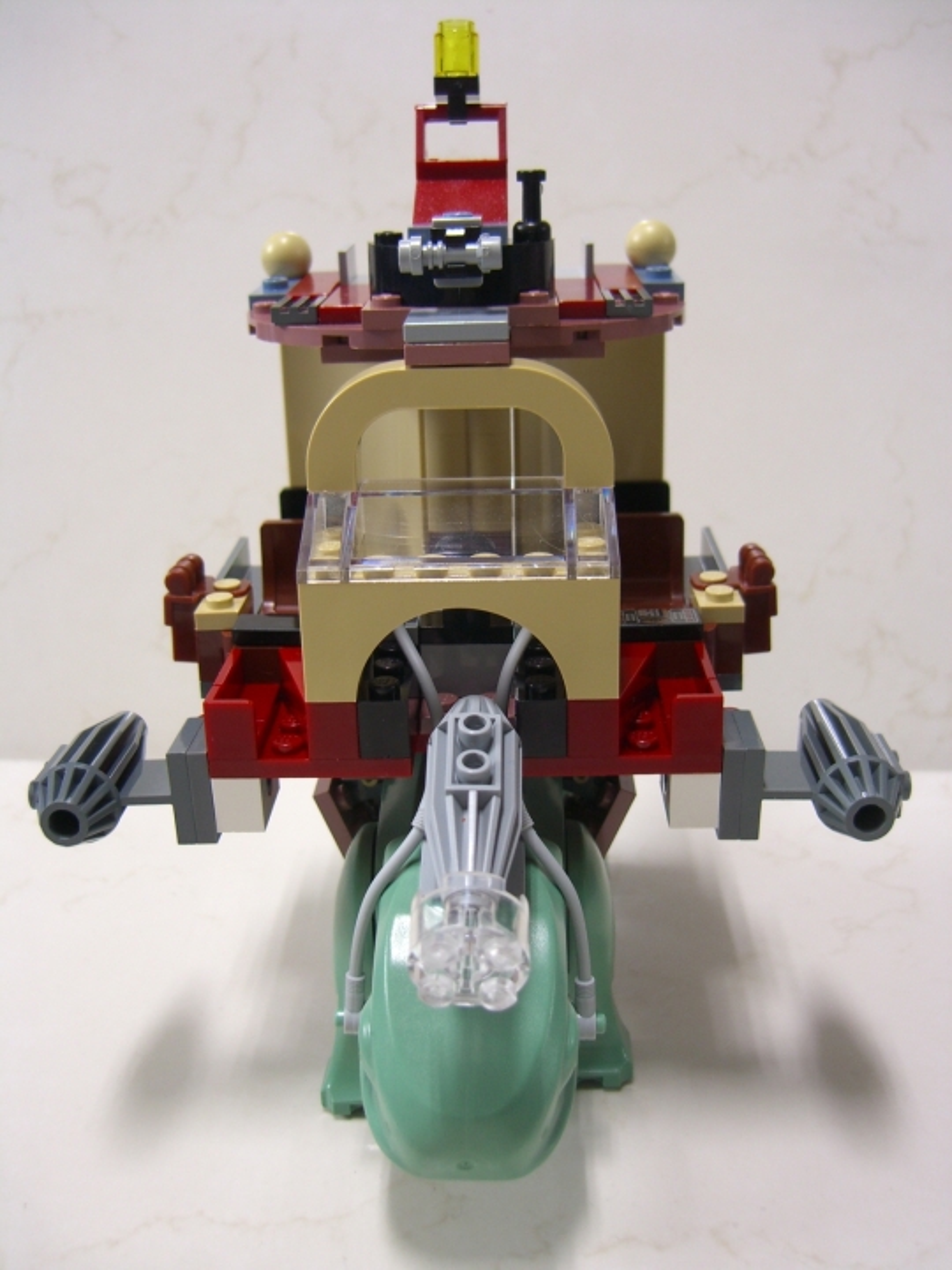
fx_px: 1393
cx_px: 476
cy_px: 635
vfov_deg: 49.0
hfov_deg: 37.7
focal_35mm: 38
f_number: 2.8
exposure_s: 1/8
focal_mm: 7.9
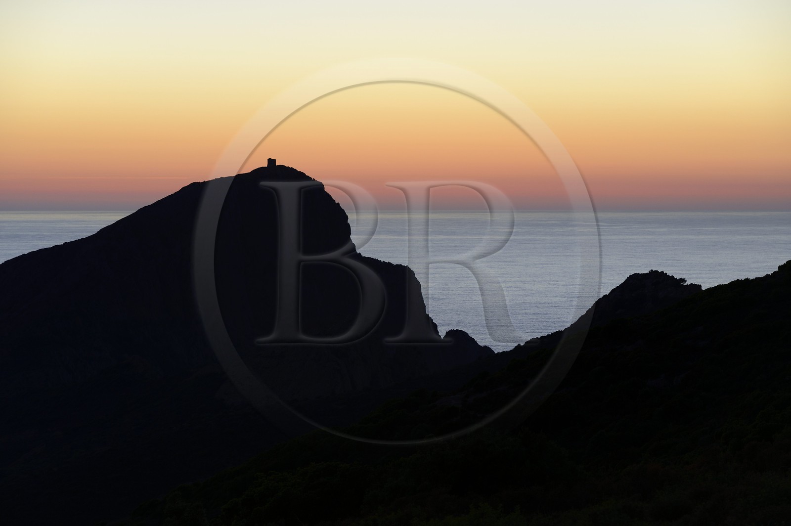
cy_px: 263
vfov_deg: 13.4
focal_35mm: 102
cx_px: 396
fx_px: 2239
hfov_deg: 20.0
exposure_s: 1/60
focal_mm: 102
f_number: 5
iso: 400
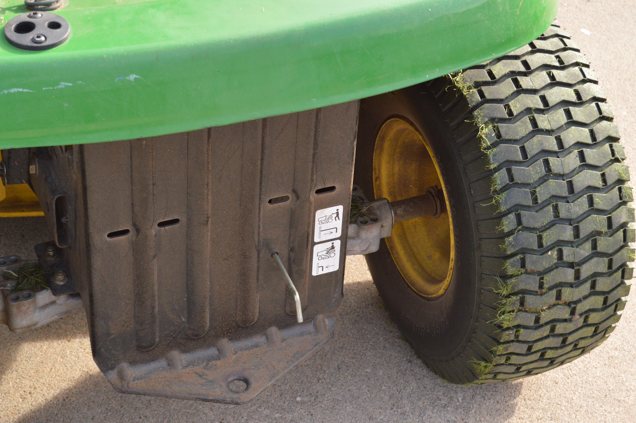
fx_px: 1456
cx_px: 318
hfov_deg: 24.6
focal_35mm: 82
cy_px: 212
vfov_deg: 16.5
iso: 800
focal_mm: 55
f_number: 9
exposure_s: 1/320
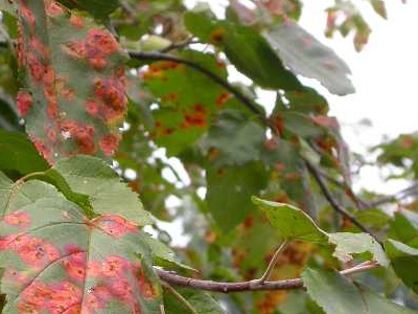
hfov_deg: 11.3
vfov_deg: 8.5
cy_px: 256
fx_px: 2101
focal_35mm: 174
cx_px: 77
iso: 100
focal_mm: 18
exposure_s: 1/169
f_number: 5.9
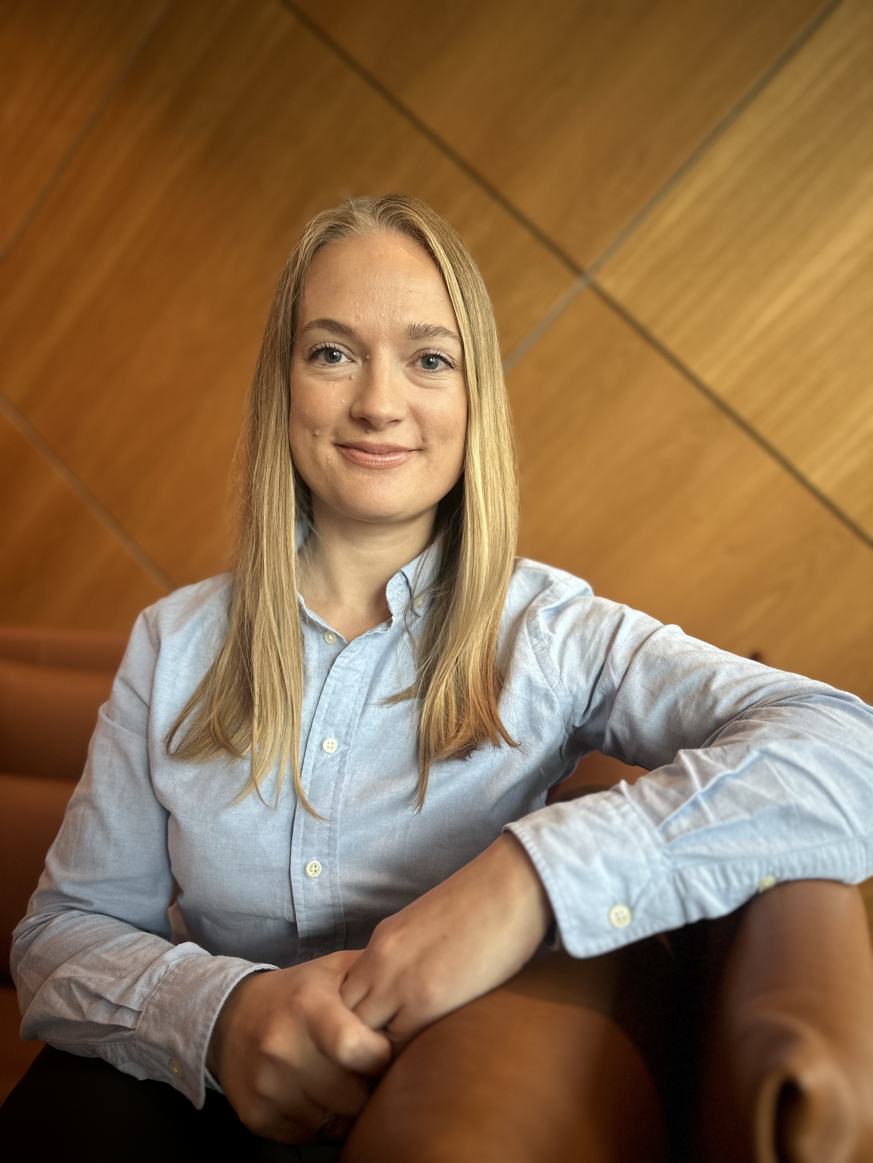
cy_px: 582
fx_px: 807
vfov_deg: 71.6
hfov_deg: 56.8
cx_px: 436
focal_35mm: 24
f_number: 1.78
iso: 125
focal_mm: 6.86
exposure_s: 1/50
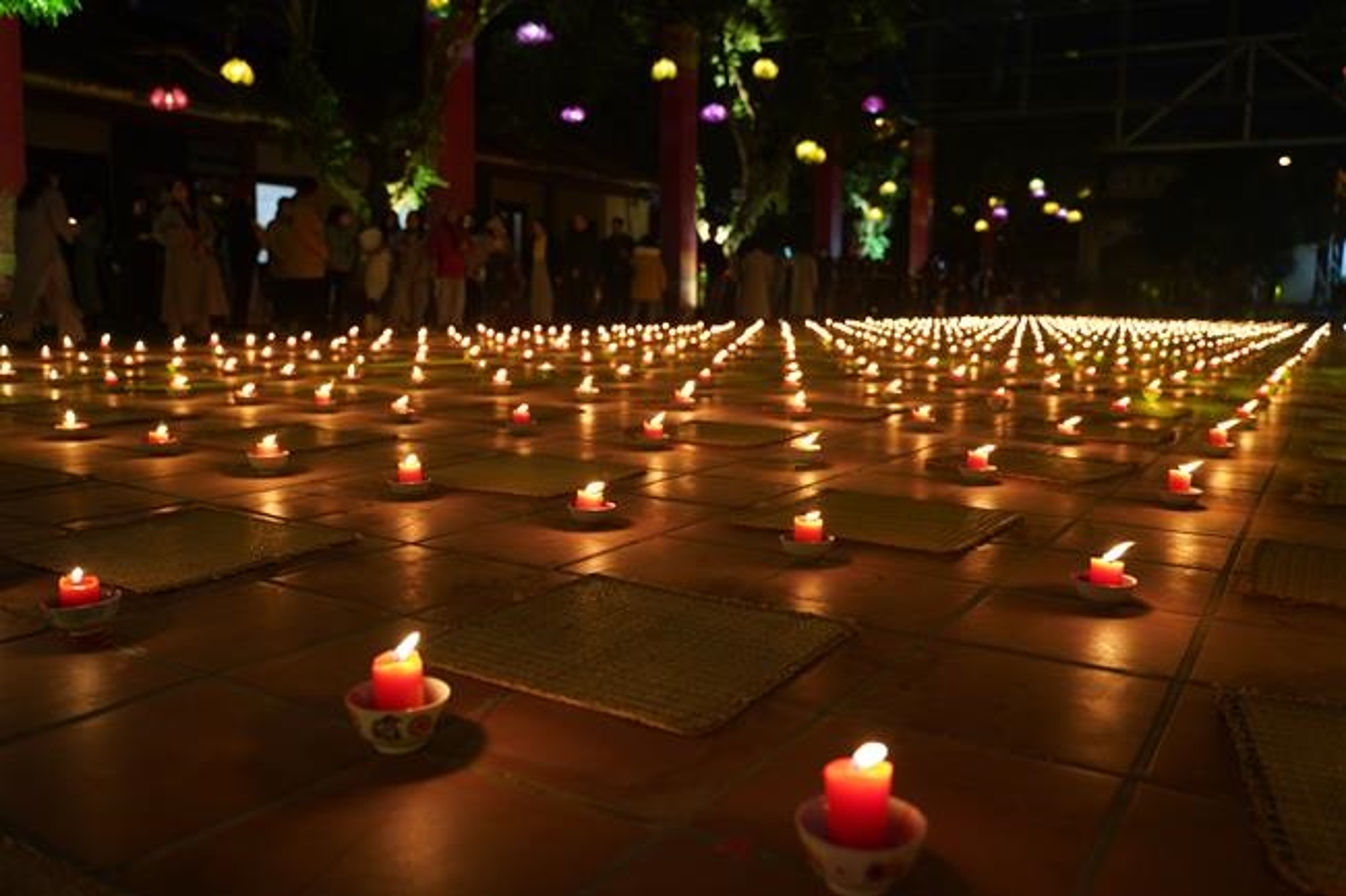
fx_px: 1047
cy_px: 448
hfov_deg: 65.5
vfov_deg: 46.4
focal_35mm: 28
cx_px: 673
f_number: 2.8
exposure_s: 1/30
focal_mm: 28
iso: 640
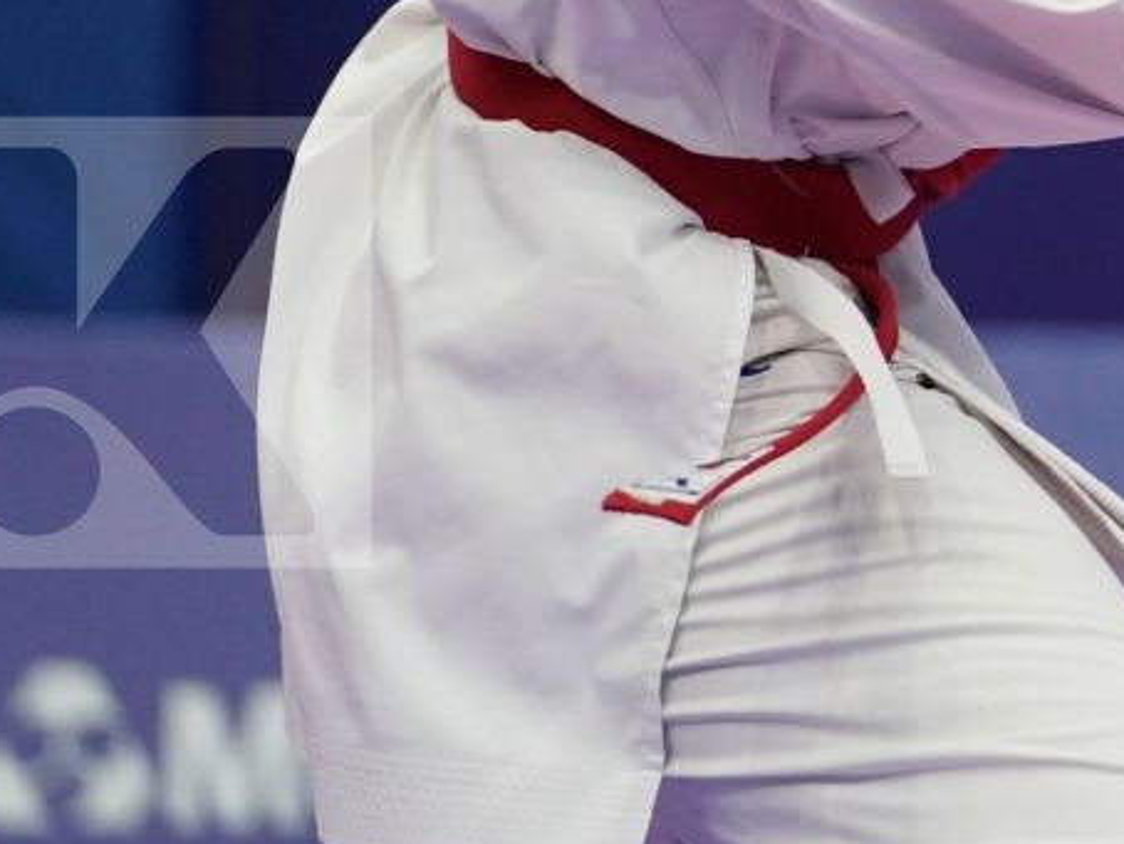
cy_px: -537
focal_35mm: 659
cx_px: 1820
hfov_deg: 3.0
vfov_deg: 2.3
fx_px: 21409
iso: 2500
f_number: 2.8
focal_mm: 173
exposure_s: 1/1000
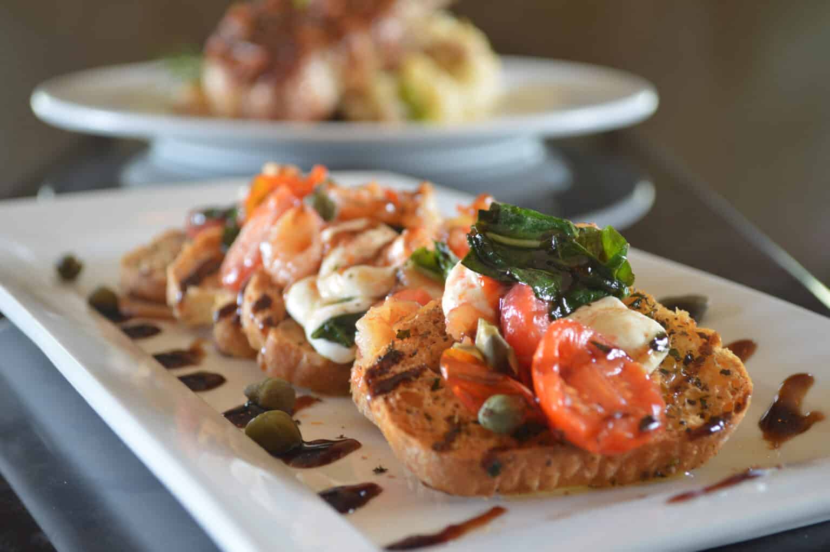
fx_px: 1451
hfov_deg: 31.9
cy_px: 276
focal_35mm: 63
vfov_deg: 21.5
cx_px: 415
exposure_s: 1/4
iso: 100
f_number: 5.6
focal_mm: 42
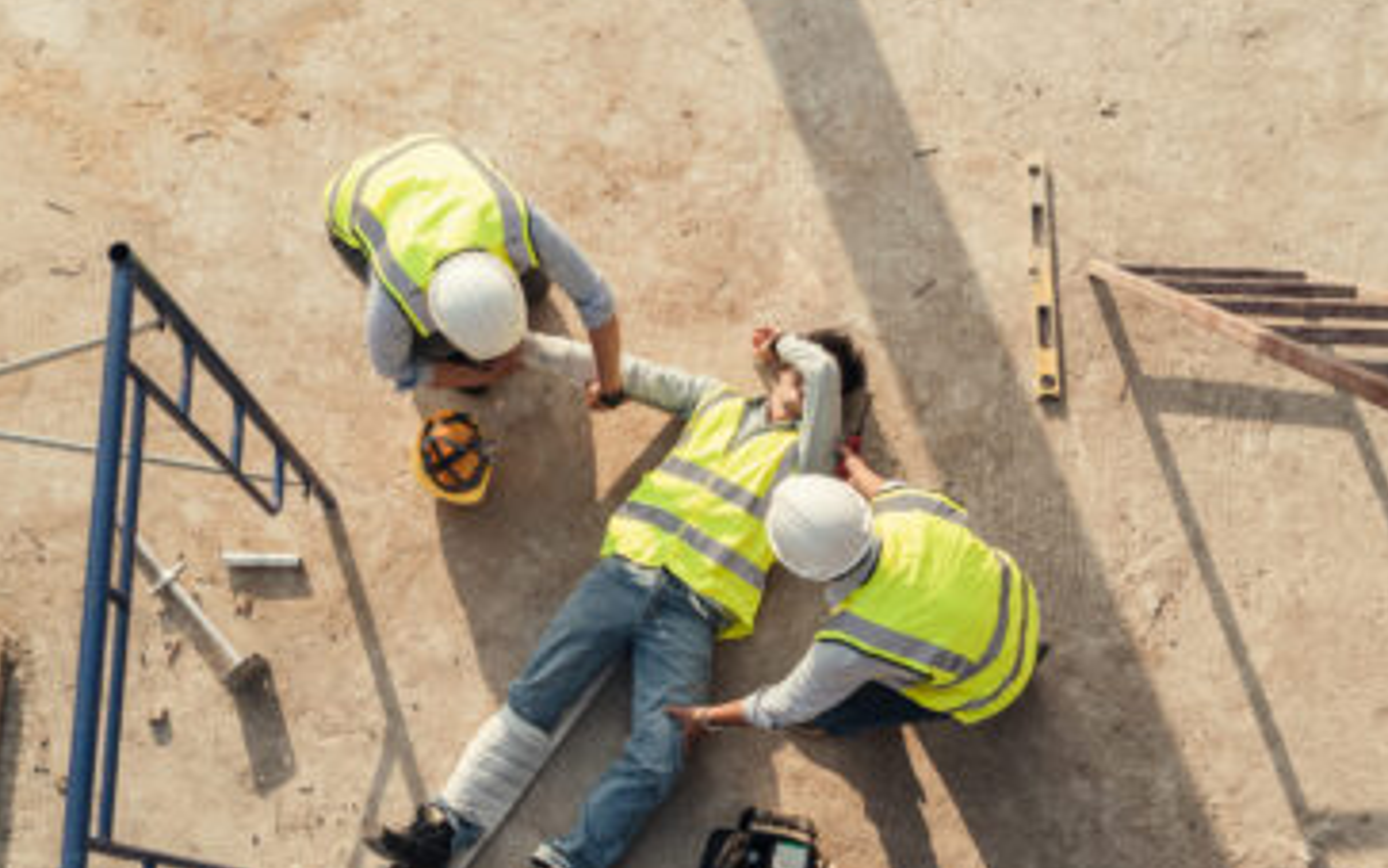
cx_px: 723
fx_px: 1703
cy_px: 457
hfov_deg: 44.3
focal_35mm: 45
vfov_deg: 28.6
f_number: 4
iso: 200
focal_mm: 40
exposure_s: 1/800
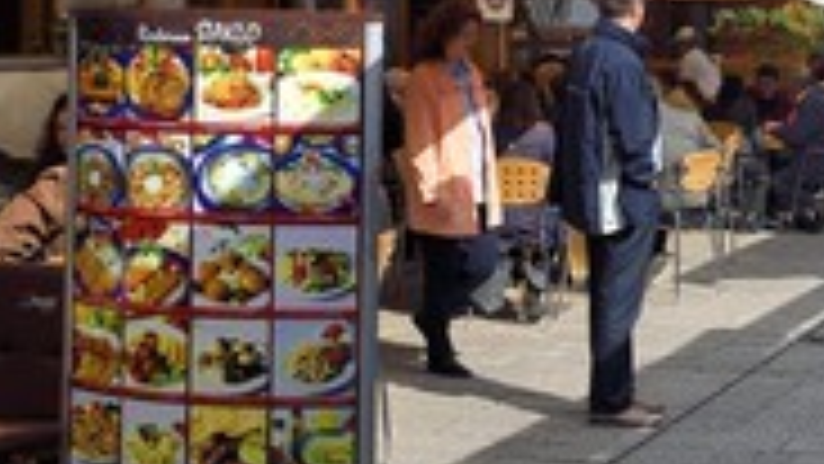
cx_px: 725
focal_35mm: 96
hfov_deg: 21.8
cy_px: 0
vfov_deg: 12.5
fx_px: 2098
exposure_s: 1/250
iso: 200
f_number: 11
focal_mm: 40
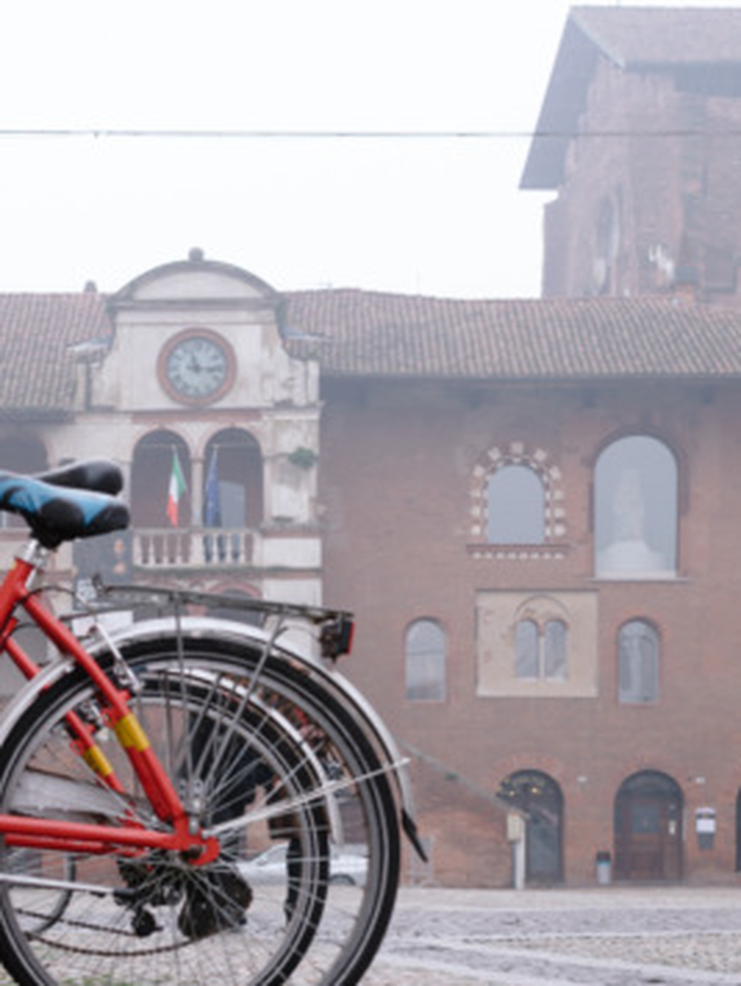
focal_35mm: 92
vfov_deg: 21.3
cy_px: 542
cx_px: 389
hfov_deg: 16.1
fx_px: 2621
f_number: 7.1
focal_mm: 50
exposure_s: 1/125
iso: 200
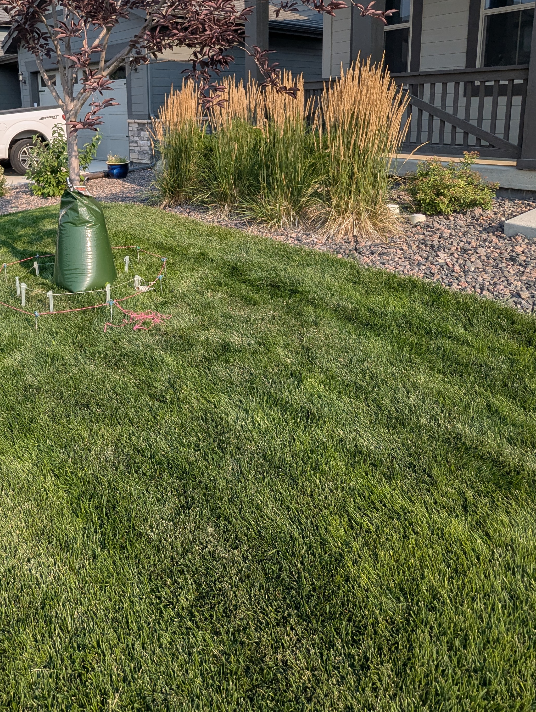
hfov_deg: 55.9
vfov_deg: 67.8
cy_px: 194
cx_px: 183
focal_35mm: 24
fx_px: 494
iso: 48
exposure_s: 1/1499
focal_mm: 2.35
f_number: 2.2
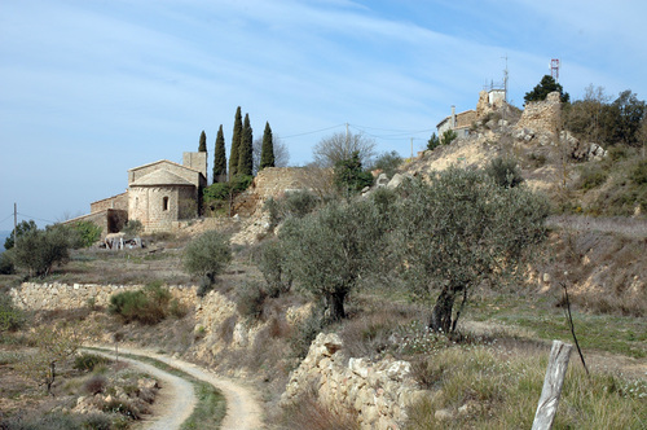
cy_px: 215
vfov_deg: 28.9
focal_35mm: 46
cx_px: 324
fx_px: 835
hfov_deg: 42.4
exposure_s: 1/400
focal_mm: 31
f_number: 10
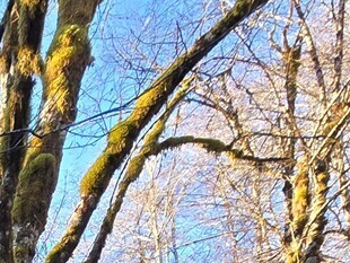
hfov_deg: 19.8
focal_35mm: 67
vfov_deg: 14.1
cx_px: -306
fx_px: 678
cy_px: 647
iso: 50
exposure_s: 1/149
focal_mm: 2.2
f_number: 2.2
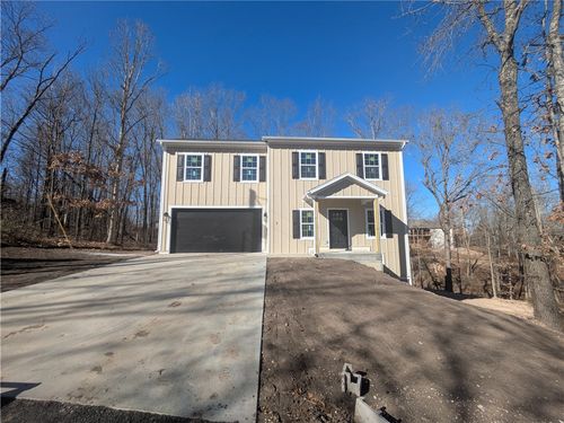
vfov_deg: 85.7
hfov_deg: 102.1
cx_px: 282
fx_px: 228
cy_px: 212
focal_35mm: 14
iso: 45
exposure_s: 1/1300
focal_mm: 1.83
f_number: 2.2
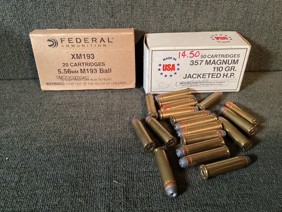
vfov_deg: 45.4
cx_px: 141
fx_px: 253
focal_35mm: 31
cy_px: 106
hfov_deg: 58.3
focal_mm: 3.3
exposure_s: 1/60
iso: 250
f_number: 2.4
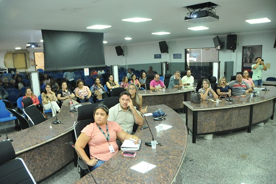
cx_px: 138
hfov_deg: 67.4
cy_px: 92
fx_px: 207
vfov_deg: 47.8
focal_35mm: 27
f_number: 3.5
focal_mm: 18
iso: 1600
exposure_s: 1/60
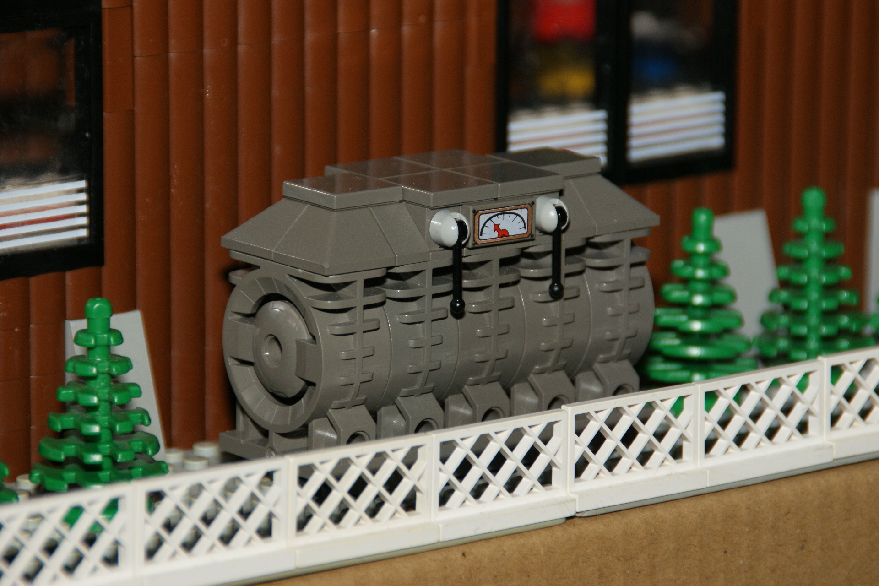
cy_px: 293
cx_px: 440
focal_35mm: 225
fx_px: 5493
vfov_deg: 6.1
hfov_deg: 9.1
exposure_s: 1/125
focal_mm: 150
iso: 400
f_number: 6.3
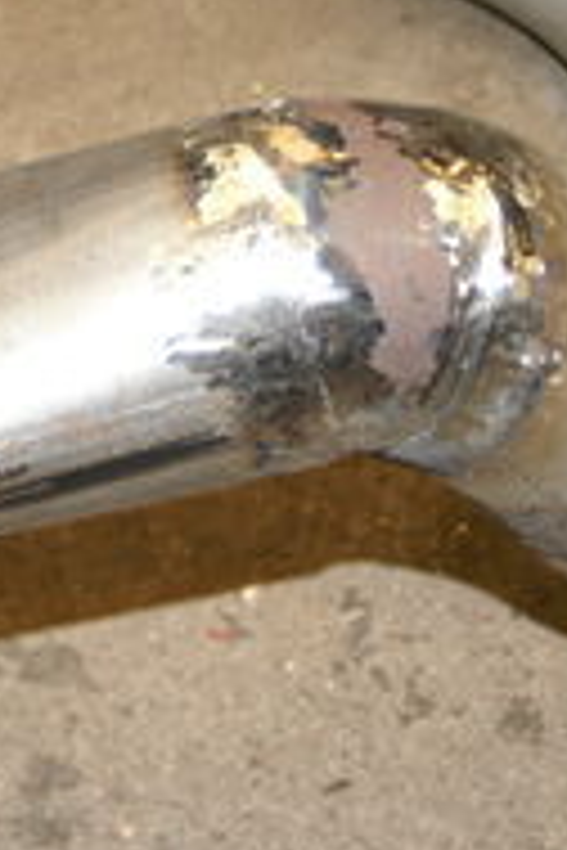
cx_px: -32
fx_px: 3118
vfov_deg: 15.5
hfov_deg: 10.3
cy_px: 247
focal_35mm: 132
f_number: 4
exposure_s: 1/60
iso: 200
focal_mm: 26
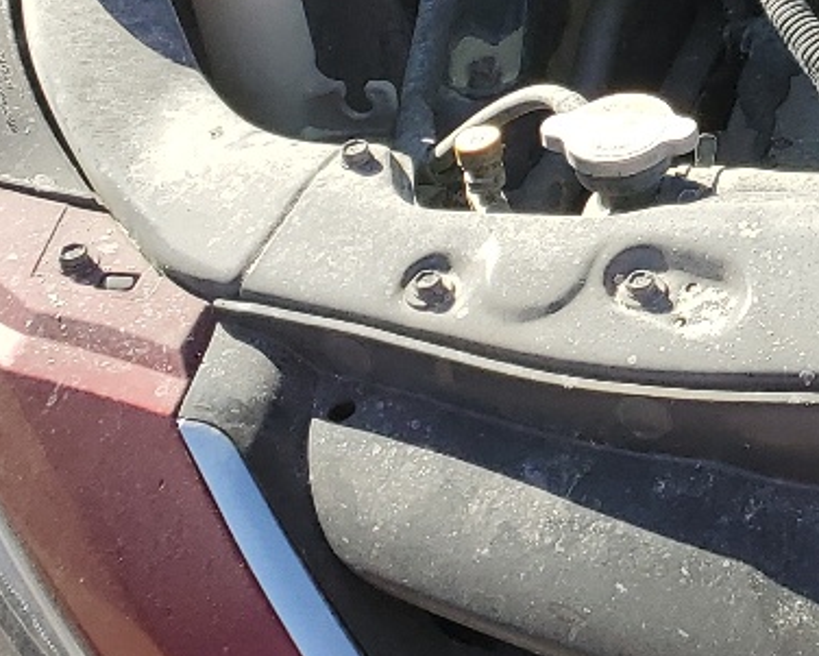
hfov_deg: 15.7
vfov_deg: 13.1
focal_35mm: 108
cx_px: 1390
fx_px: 2619
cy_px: -464
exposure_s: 1/1429
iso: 50
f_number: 1.5
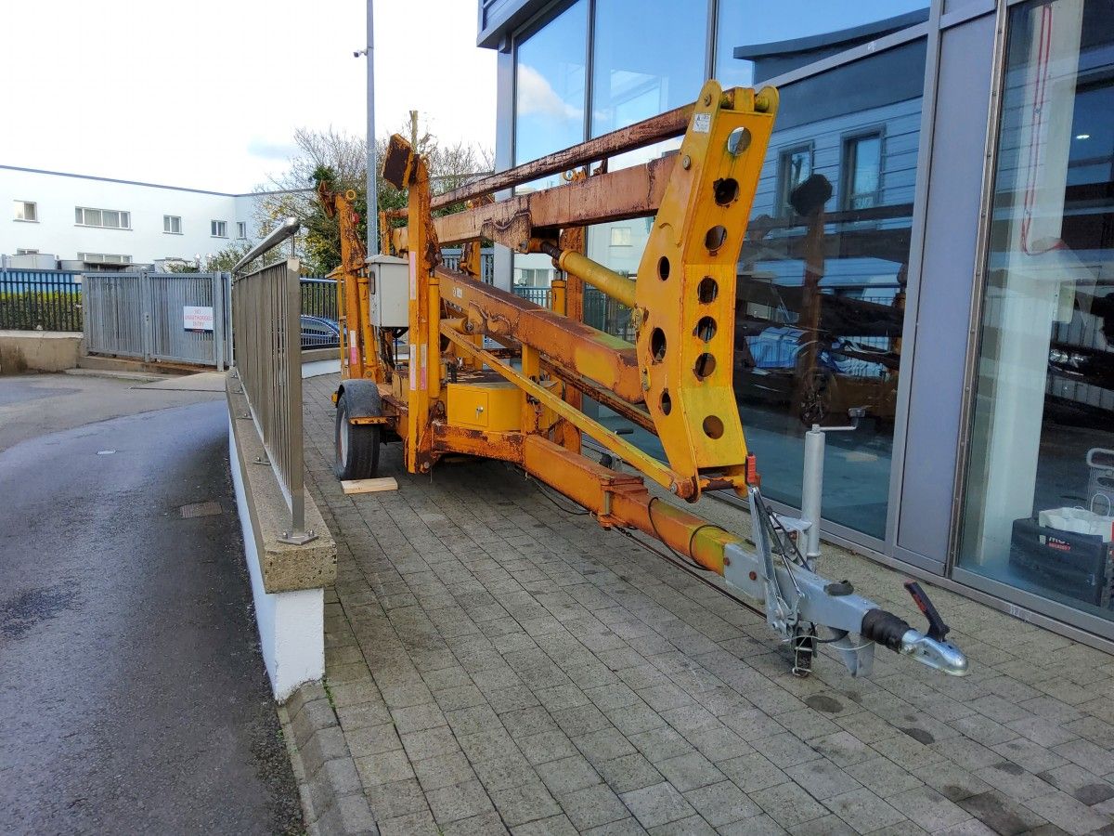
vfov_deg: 53.1
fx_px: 837
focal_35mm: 26
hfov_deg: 67.3
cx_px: 557
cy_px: 418
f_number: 2
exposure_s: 1/190
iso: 50
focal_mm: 3.08
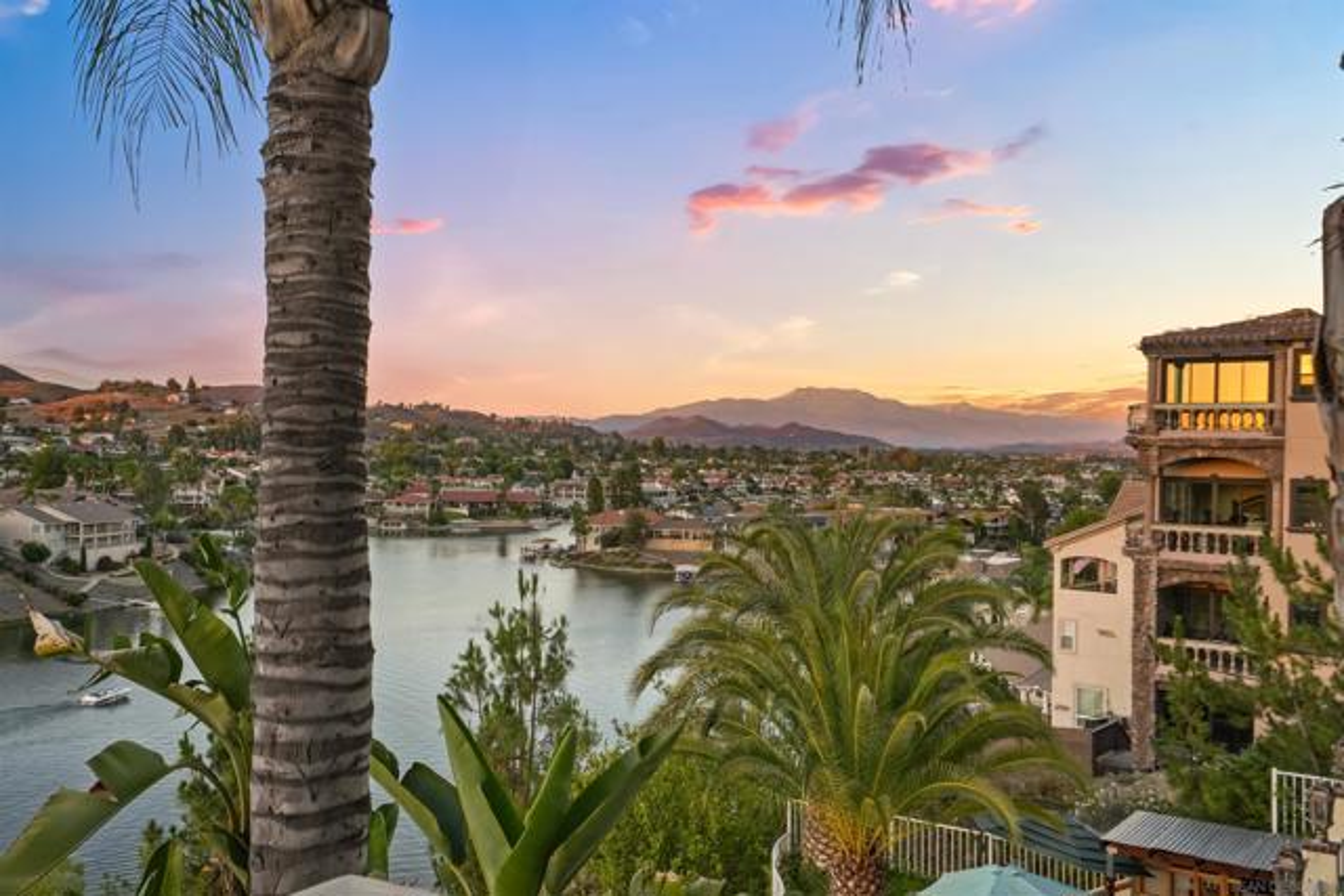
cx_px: 672
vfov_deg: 37.9
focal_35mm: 35
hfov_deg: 54.4
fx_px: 1307
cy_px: 448
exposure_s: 1/60
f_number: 11
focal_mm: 35
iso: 800
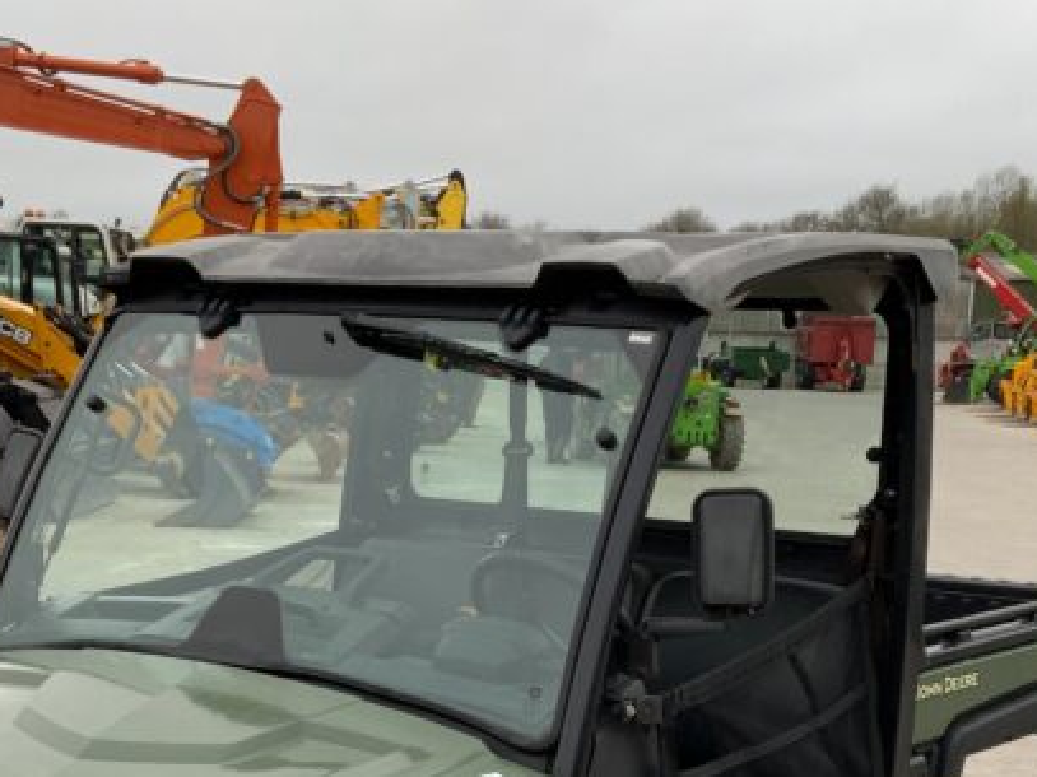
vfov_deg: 19.5
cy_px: 805
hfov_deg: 26.7
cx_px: 502
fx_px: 2186
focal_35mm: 73
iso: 20
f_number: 1.8
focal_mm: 3
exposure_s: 1/122
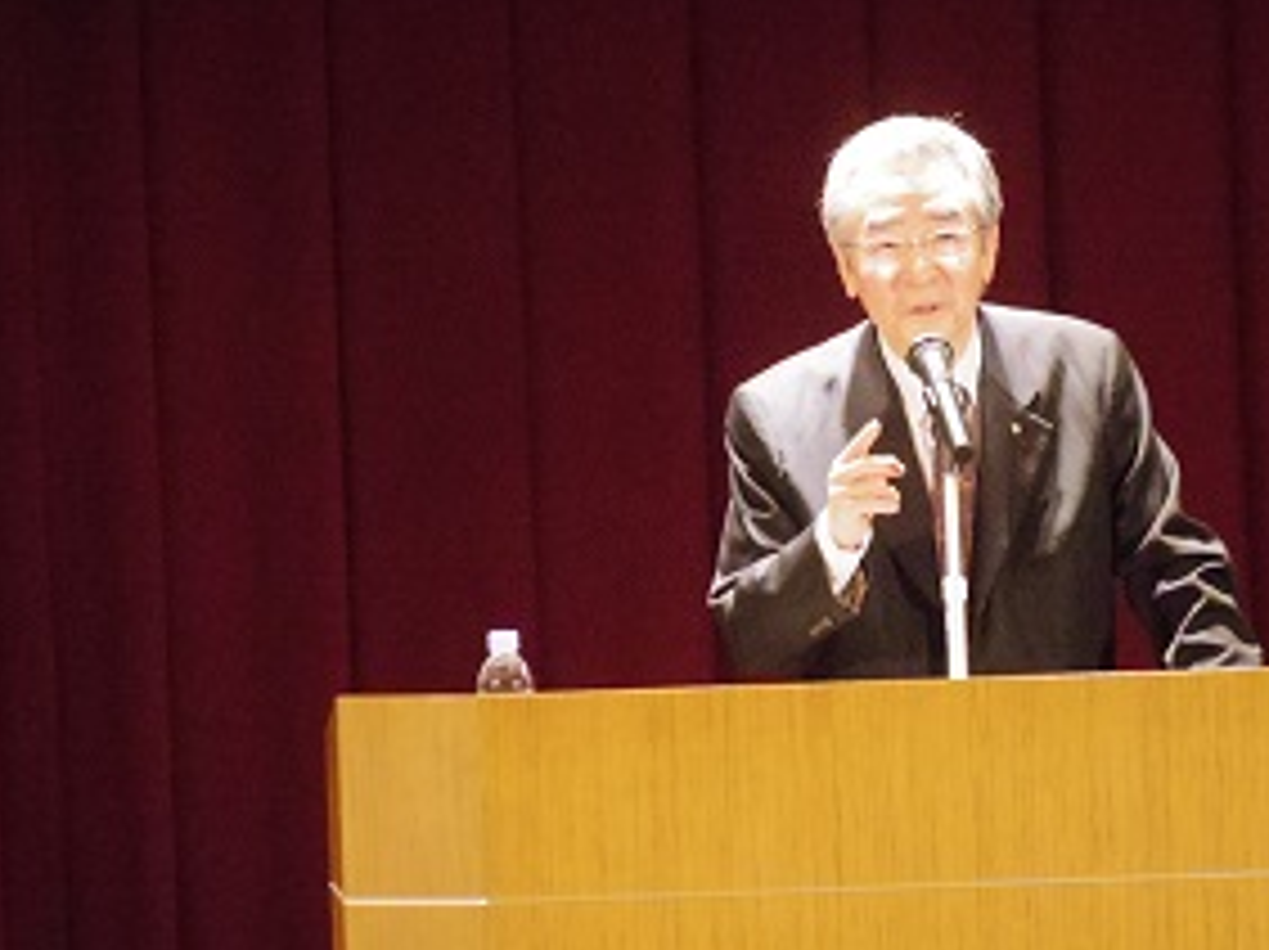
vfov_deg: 5.2
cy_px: 374
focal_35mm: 287
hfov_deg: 6.9
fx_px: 10512
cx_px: 864
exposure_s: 1/200
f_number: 2.8
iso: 6400
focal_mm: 43.9
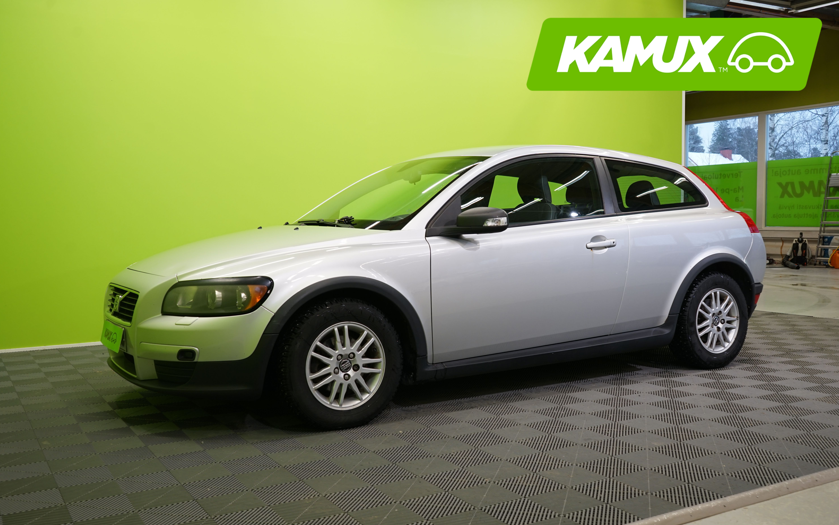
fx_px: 800
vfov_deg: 36.3
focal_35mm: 35
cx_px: 420
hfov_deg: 55.3
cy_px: 273
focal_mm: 34
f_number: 5.6
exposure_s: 1/25
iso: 400
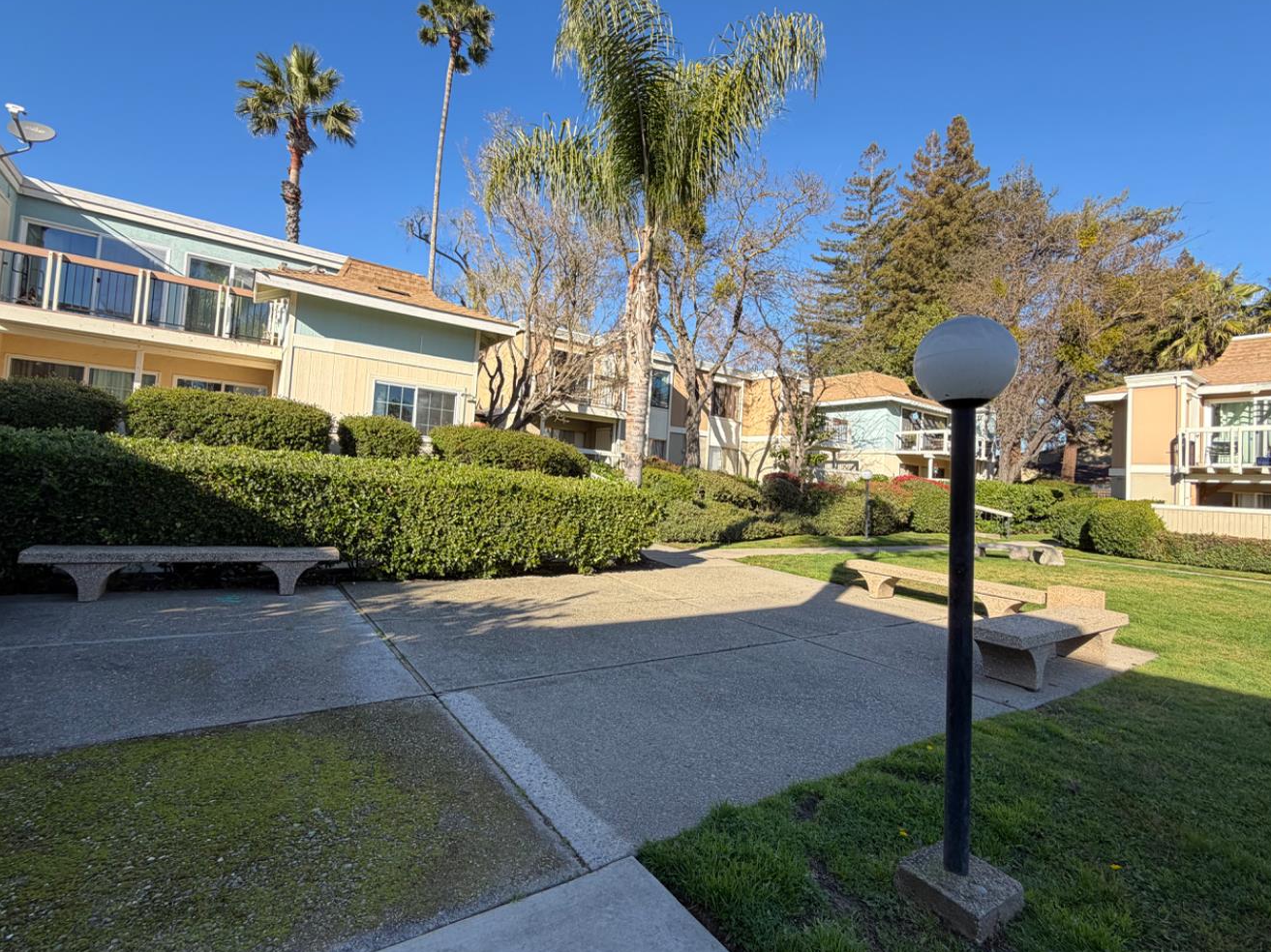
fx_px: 587
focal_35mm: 16
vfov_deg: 78.0
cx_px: 617
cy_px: 456
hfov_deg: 94.5
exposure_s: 1/243
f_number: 2.2
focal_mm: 2.22
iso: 40
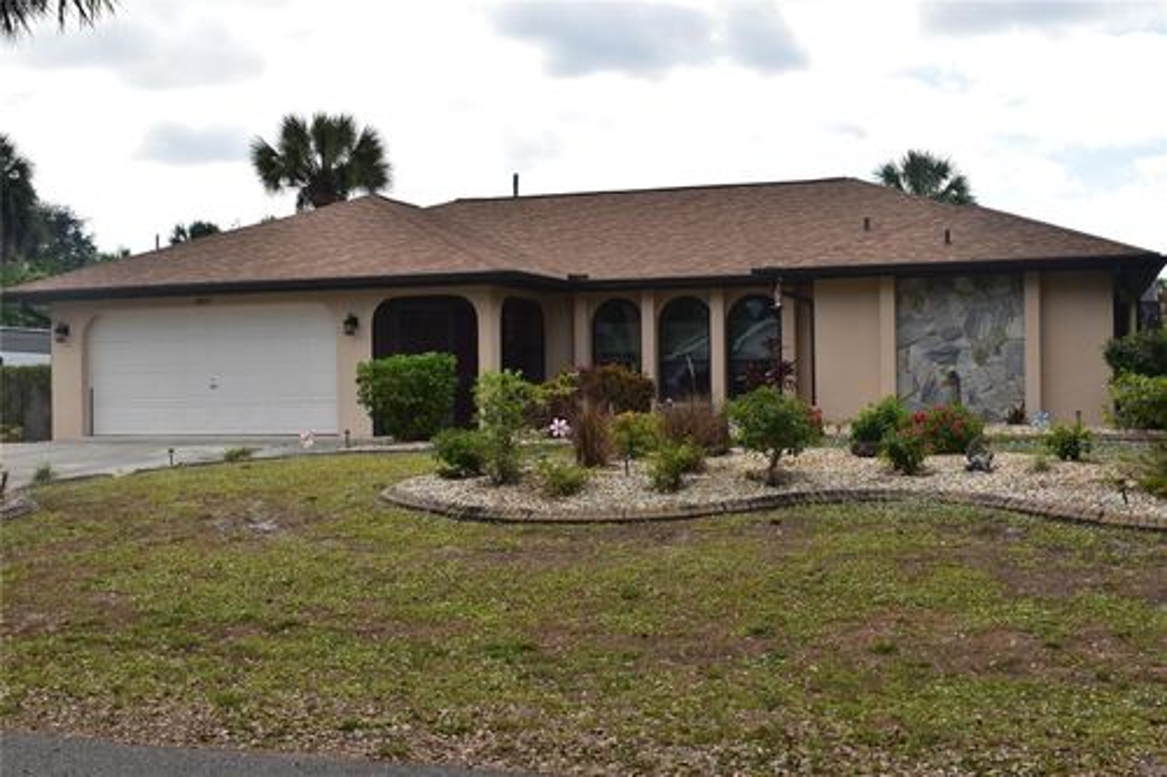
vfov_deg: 29.8
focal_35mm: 45
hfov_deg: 43.6
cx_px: 584
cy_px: 388
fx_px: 1458
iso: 360
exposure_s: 1/500
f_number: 11
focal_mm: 30
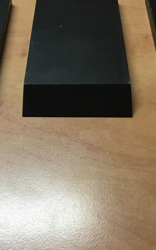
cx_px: 50
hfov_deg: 21.2
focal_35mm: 61
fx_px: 415
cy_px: 84
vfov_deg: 33.2
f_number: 2.4
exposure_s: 1/33
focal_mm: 3.3
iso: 64
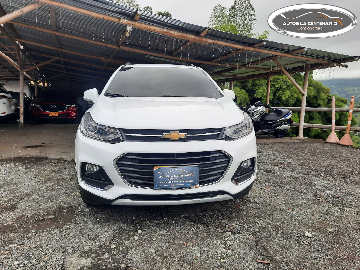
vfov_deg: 54.9
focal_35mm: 25
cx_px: 180
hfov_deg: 69.4
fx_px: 260
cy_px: 135
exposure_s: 1/440
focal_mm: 4.6
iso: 32
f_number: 2
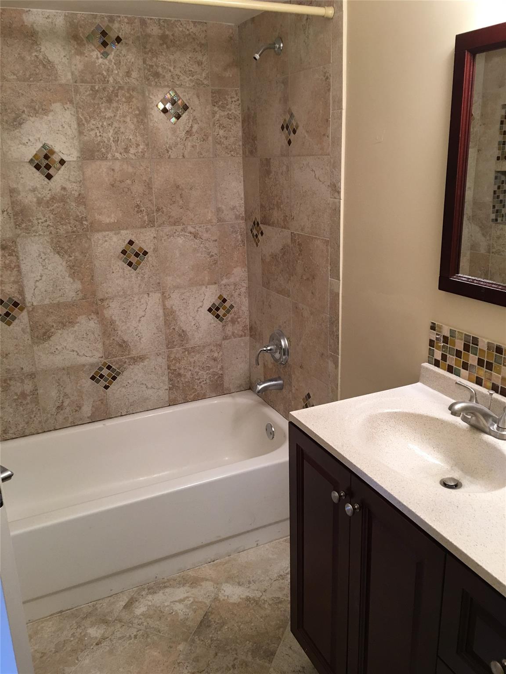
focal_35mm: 29
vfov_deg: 61.7
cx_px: 253
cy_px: 337
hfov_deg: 48.2
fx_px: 565
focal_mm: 4.15
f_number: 2.2
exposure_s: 1/15
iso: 40
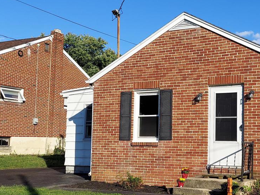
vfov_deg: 30.8
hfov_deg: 38.7
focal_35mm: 47
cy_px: 108
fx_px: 353
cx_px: 214
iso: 50
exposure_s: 1/1646
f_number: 1.8
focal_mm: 5.23
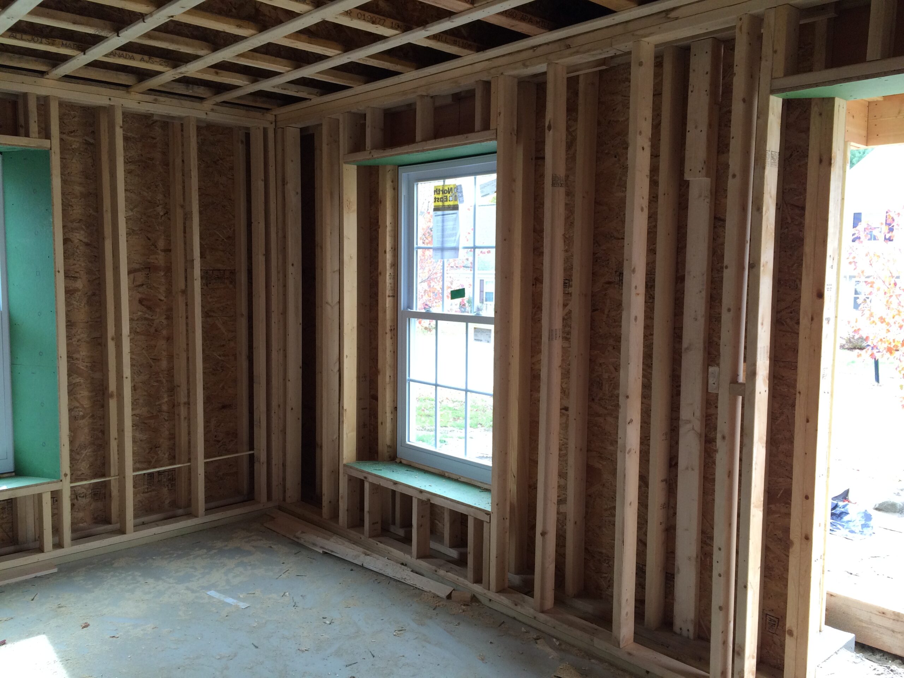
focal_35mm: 29
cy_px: 339
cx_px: 452
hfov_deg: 61.7
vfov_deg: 48.2
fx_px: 757
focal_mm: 4.15
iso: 64
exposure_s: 1/120
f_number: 2.2
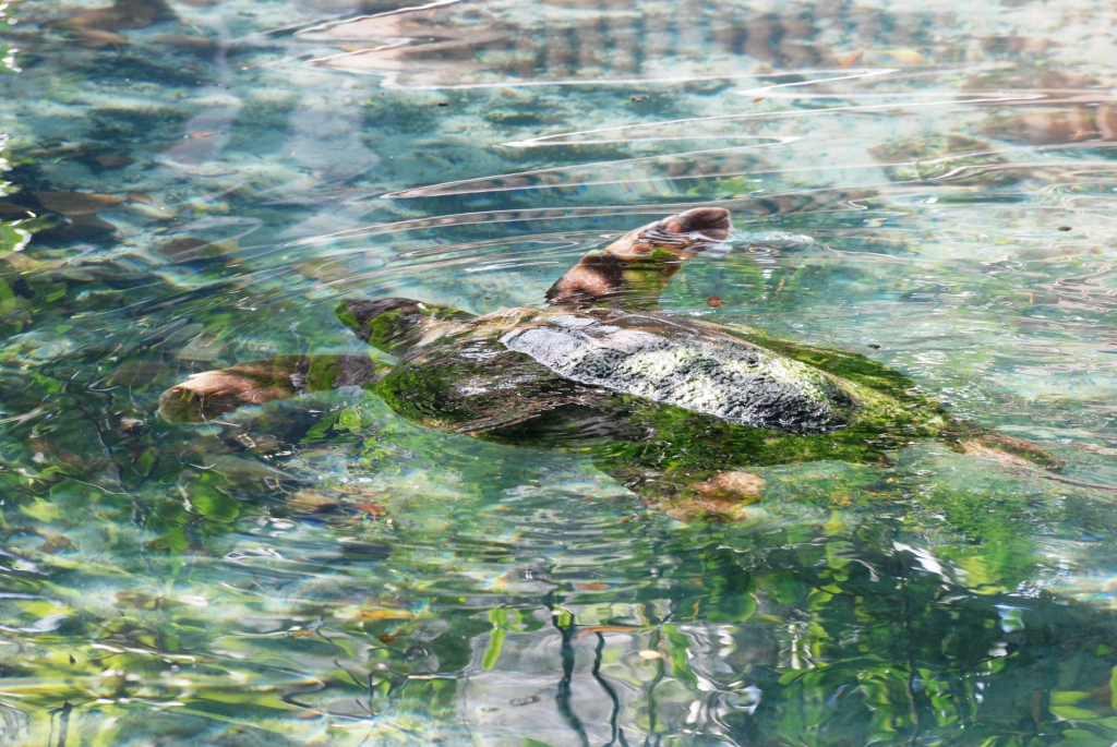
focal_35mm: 292
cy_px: 374
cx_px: 558
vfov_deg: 4.7
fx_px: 9084
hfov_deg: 7.0
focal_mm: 195
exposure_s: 1/160
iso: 400
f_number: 7.1
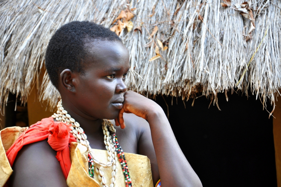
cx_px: 140
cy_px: 94
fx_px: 1052
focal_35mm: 135
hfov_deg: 15.2
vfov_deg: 10.1
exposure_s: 1/13
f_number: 5.6
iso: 200
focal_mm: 90
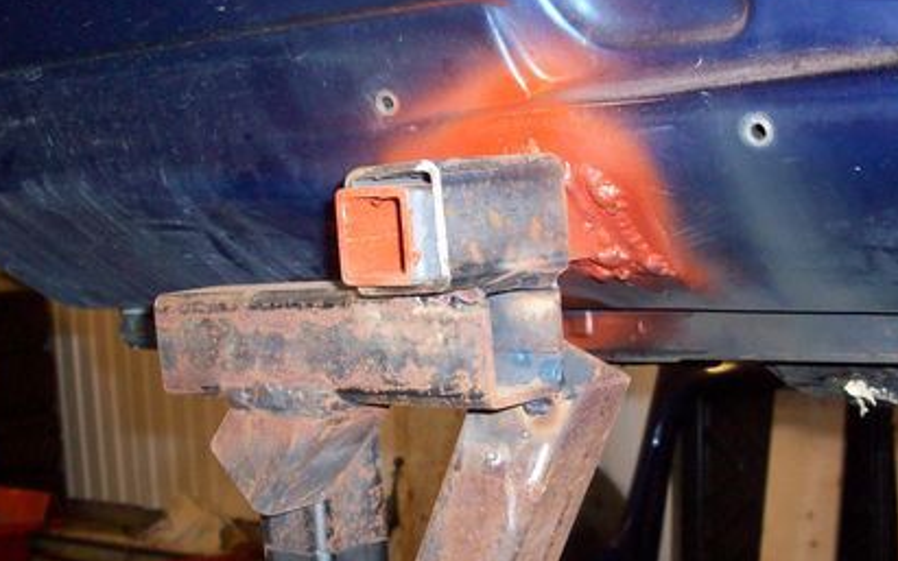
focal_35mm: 61
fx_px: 1493
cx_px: 498
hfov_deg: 33.4
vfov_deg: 21.2
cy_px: 391
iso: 160
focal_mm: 6.2
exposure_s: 1/64
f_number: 2.8
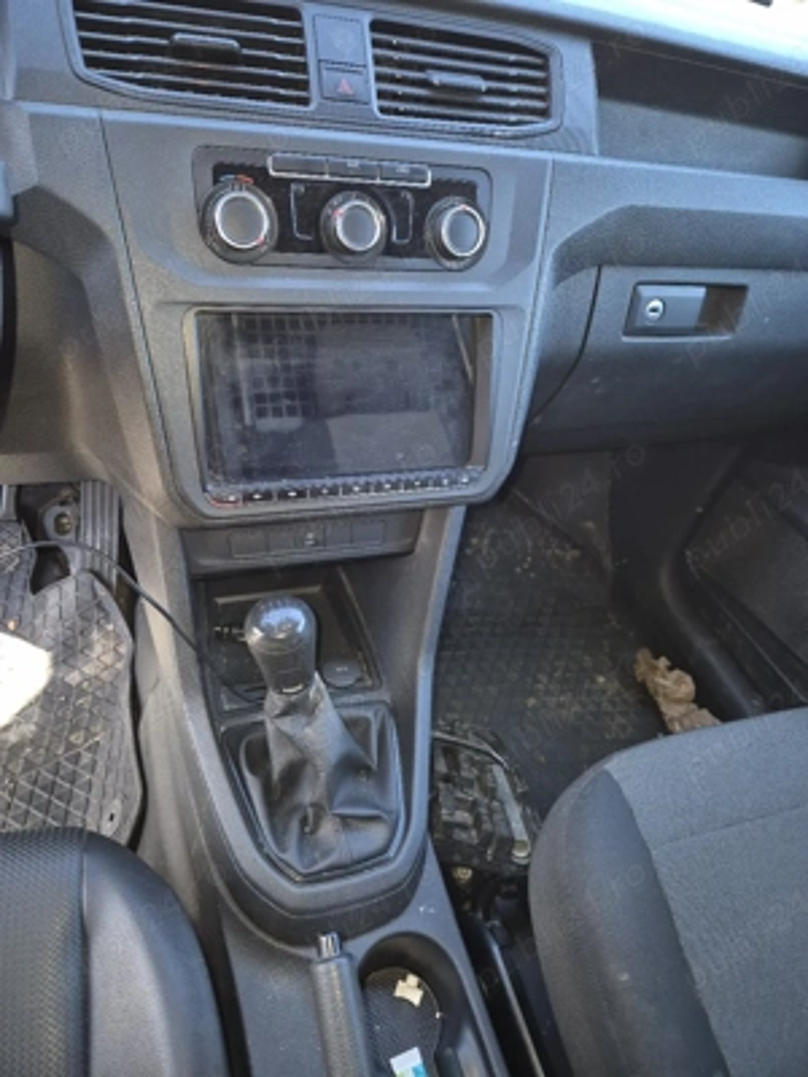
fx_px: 716
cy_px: 538
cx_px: 404
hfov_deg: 58.9
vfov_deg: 73.9
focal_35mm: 23
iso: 100
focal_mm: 5.4
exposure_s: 1/33
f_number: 1.8
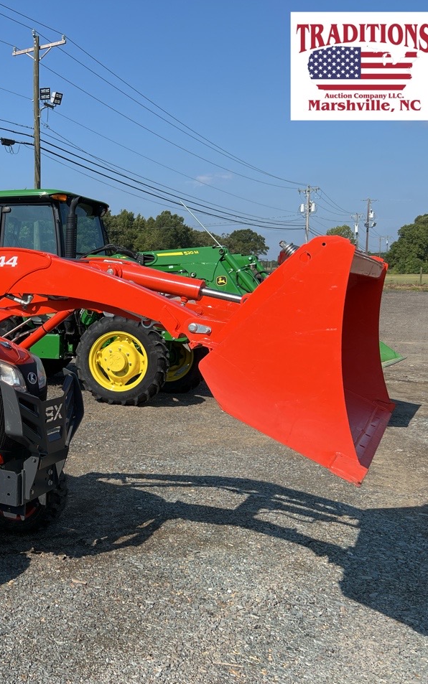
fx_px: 690
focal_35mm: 37
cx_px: -7
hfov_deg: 31.6
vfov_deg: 52.7
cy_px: 342
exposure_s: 1/3257
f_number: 1.5
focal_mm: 5.7
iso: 50
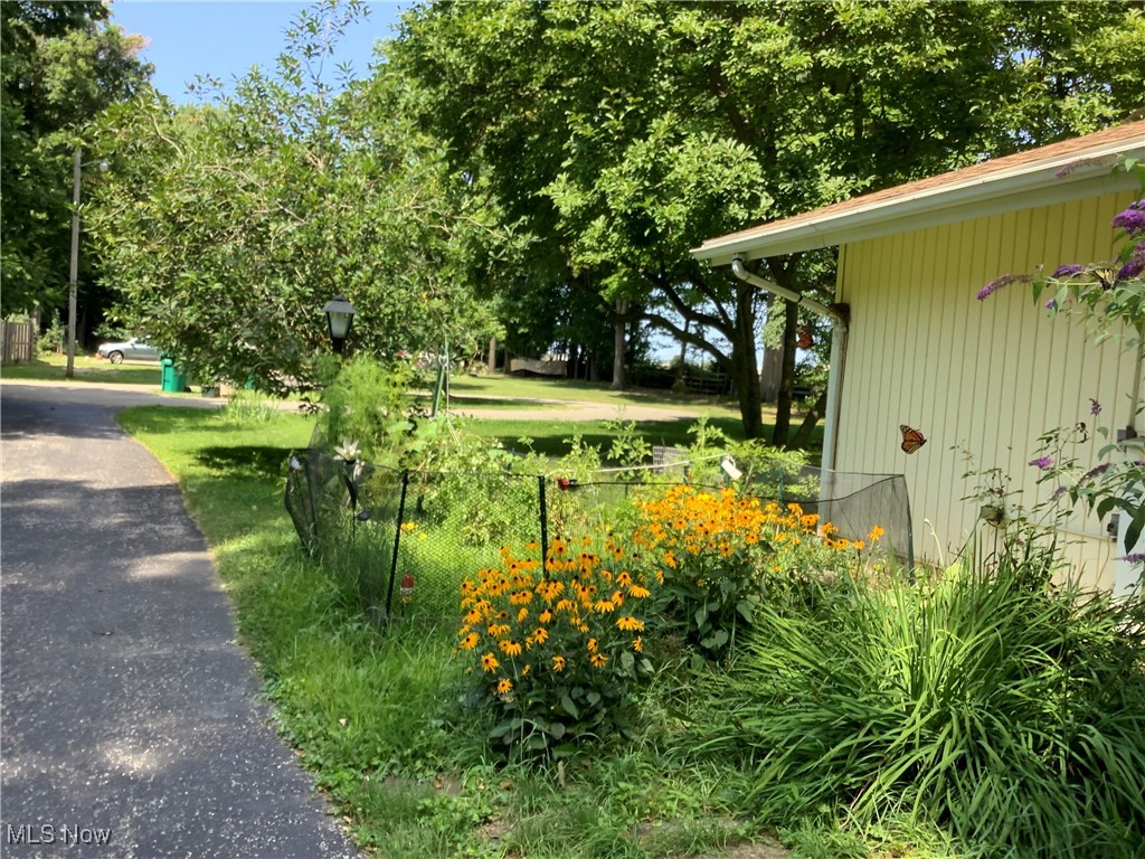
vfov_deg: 45.4
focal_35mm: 31
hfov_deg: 58.4
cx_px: 572
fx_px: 1025
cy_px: 430
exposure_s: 1/132
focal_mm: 3.3
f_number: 2.4
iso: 25
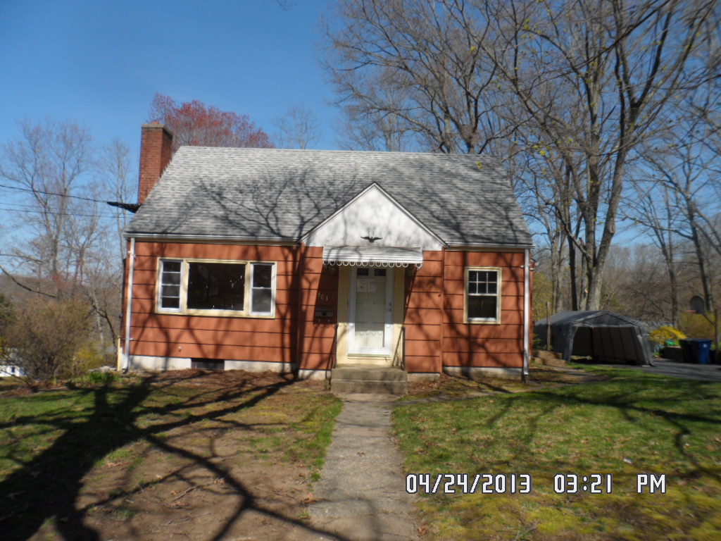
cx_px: 360
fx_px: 542
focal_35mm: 26
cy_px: 270
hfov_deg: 67.3
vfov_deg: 53.1
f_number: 3.3
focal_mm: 4.9
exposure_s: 1/1000
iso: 80
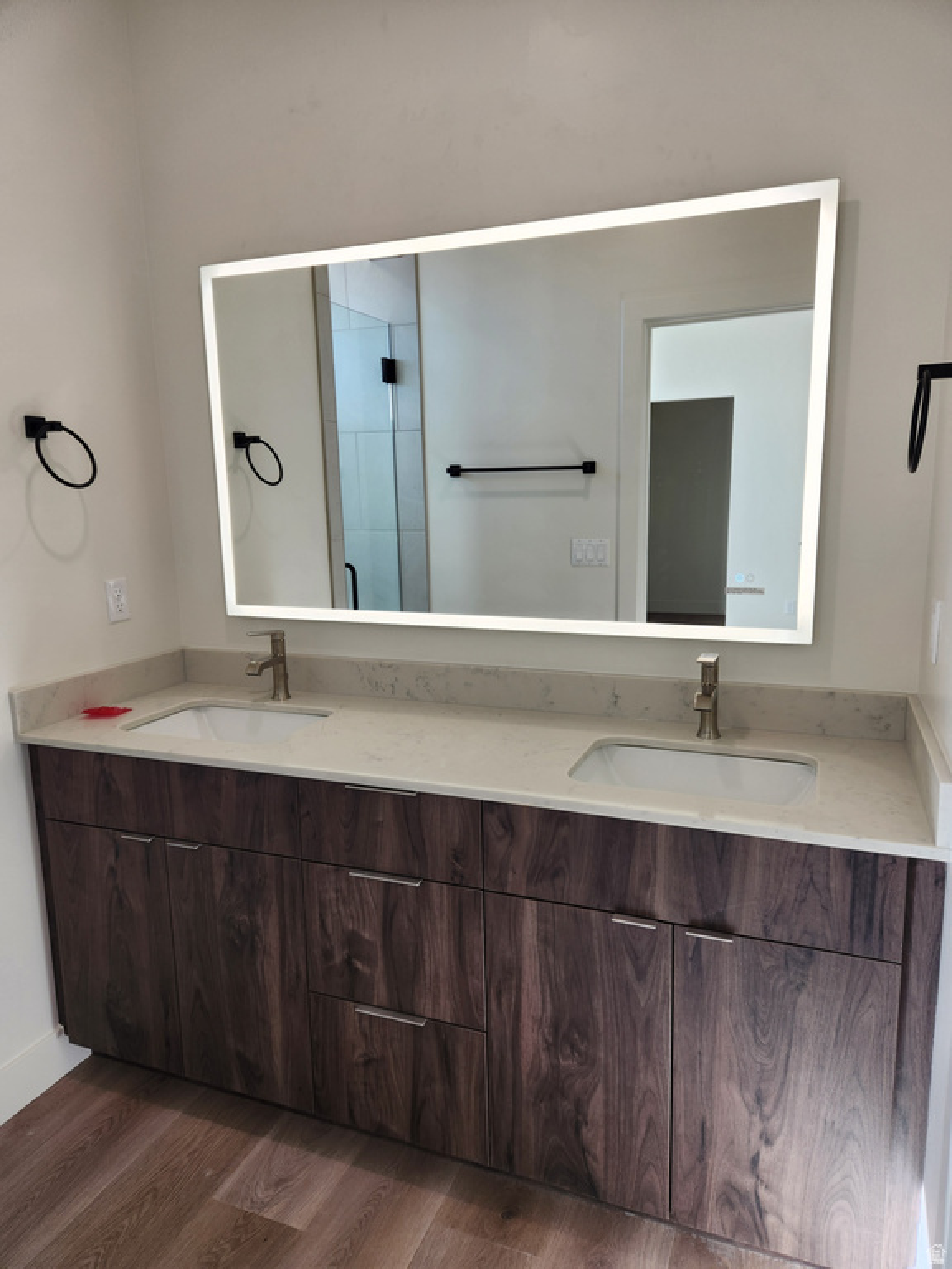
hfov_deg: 58.9
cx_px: 476
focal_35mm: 23
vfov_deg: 73.9
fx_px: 843
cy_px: 634
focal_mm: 5.4
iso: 40
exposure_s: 1/180
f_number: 1.8
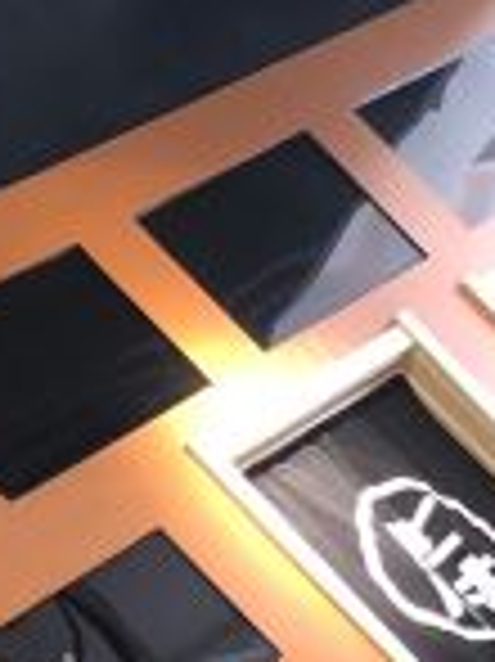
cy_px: 1536
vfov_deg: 11.9
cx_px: -106
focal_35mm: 138
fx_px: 2635
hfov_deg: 10.5
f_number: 1.8
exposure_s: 1/14
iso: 100
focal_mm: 3.99
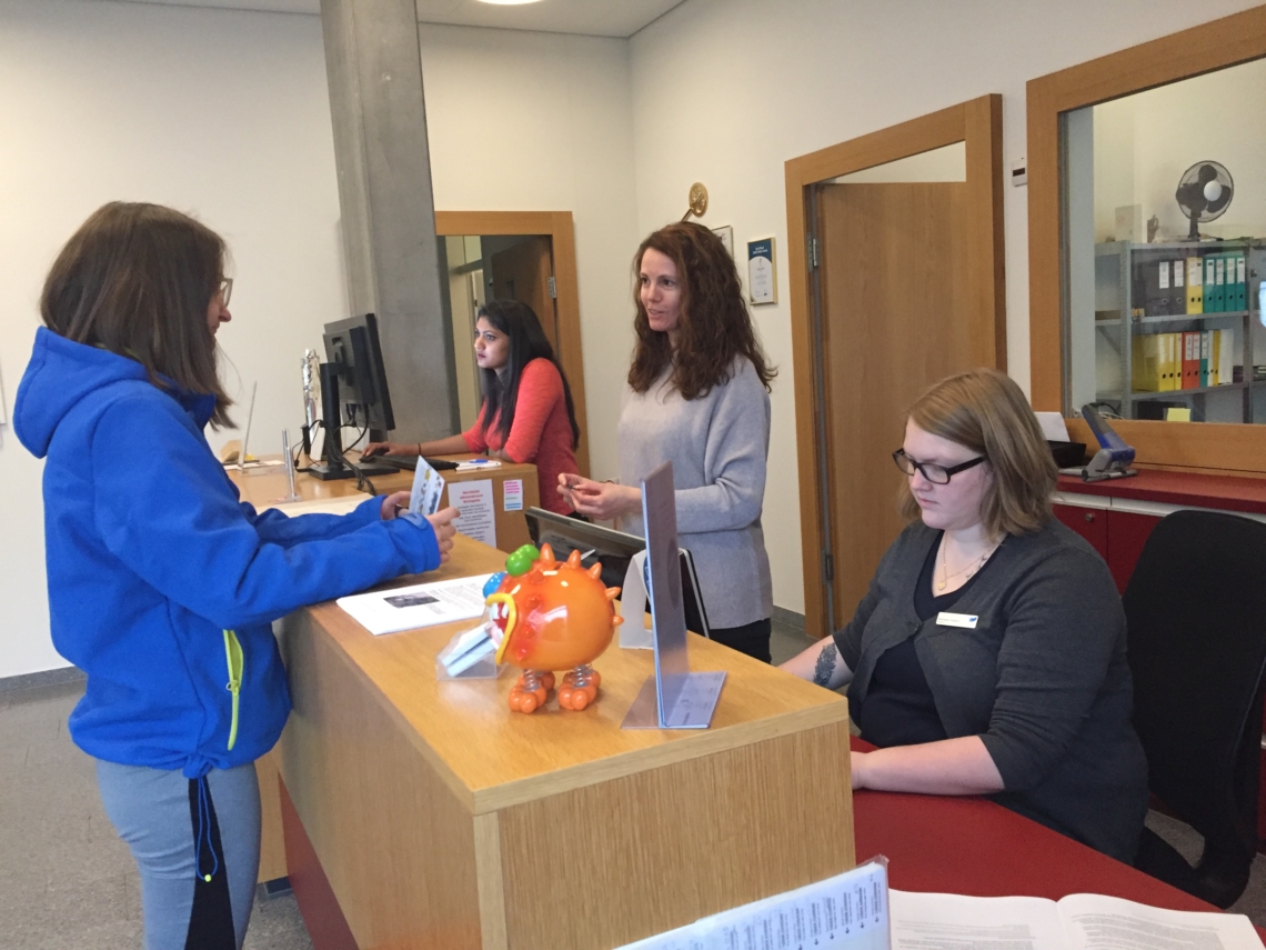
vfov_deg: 48.2
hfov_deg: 61.7
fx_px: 1061
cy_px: 475
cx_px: 633
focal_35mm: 29
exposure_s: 1/33
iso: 320
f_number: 2.2
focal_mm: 4.15
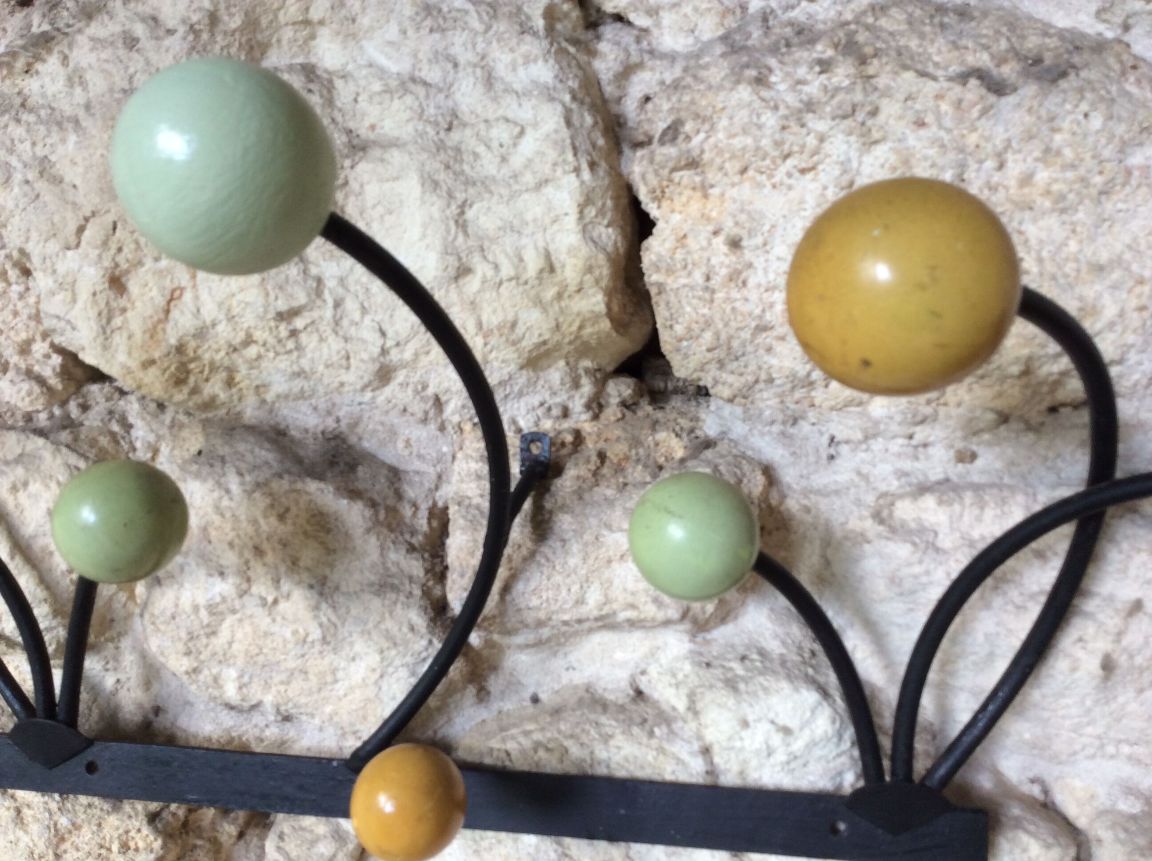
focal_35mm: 32
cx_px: 576
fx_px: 1063
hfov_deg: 56.9
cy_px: 430
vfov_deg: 44.1
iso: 32
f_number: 2.4
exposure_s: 1/25
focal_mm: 3.3
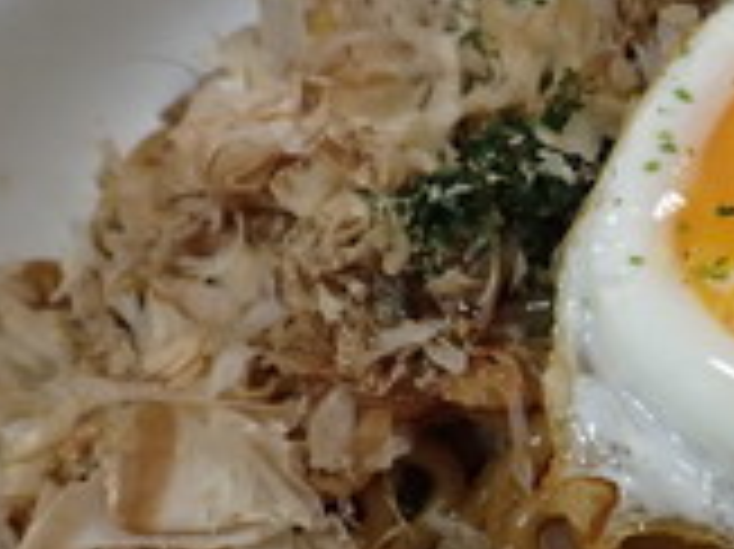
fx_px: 1462
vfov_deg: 21.1
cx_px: 707
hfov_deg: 26.9
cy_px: 432
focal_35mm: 69
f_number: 2.8
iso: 800
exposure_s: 1/160
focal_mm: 4.5
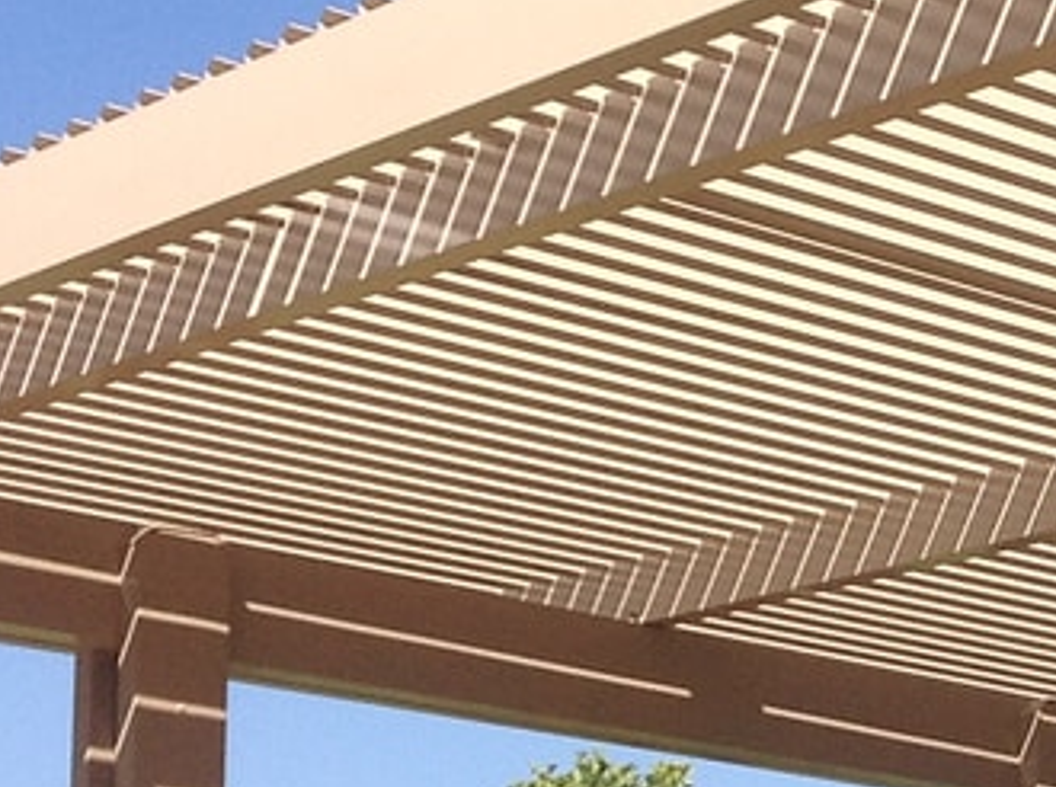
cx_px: 1442
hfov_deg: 13.3
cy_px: 819
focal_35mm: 142
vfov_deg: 10.3
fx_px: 4322
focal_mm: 4.28
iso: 80
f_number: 2.4
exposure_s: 1/1890
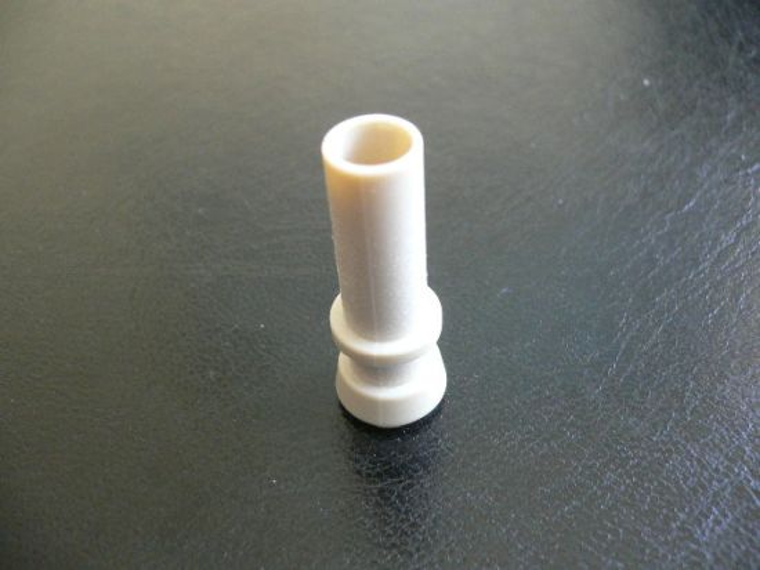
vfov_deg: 40.7
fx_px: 769
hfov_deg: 52.6
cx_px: 380
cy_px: 285
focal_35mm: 35
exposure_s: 1/13
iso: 200
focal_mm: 5.8
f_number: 2.8
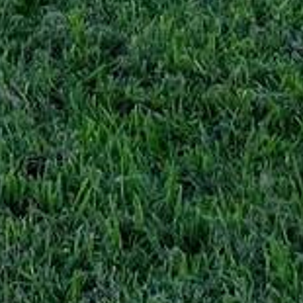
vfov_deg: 6.6
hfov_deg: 6.9
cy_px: -657
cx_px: -475
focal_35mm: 237
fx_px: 2347
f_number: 1.8
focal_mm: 4.25
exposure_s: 1/1543
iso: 32
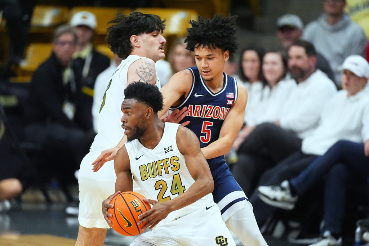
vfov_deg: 2.3
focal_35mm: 600
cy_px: 123
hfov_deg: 3.4
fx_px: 6150
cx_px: 184
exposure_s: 1/1600
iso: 8000
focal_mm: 600
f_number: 4
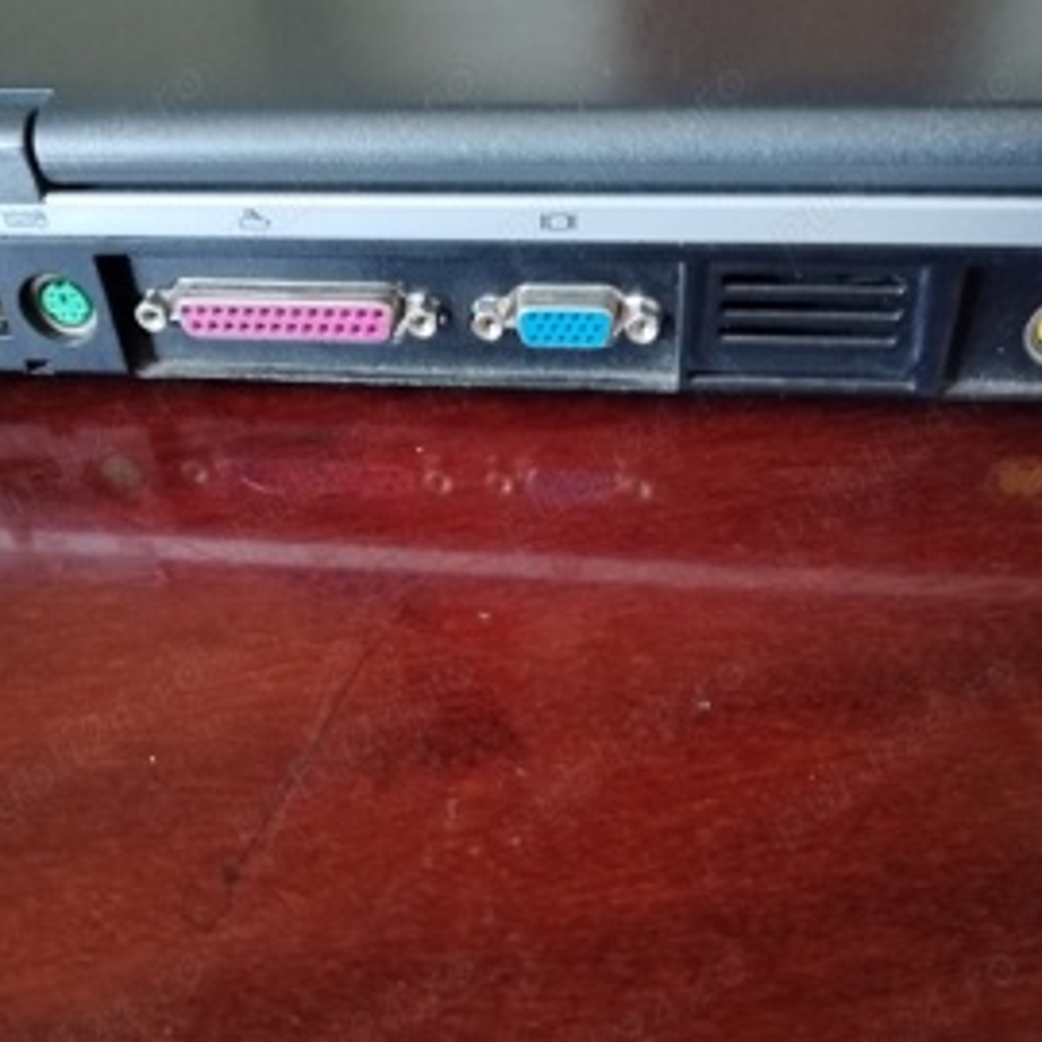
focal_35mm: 34
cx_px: 486
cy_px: 517
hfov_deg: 48.4
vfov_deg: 48.5
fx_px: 1158
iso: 1003
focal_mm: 4.75
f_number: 1.8
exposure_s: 1/20
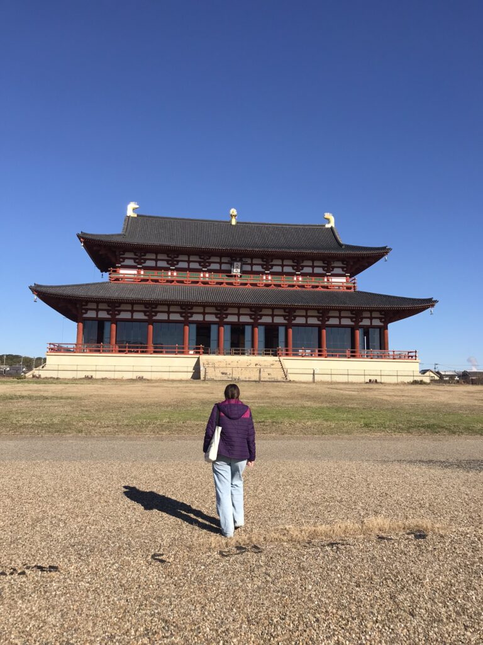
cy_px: 322
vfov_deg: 63.4
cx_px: 242
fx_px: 521
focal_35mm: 28
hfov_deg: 49.7
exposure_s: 1/2740
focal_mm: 3.99
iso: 20
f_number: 1.8
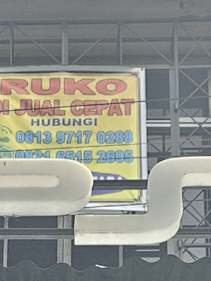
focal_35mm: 137
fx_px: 1113
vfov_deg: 12.7
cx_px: 19
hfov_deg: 10.8
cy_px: 546
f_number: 1.8
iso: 50
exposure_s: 1/560
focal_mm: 5
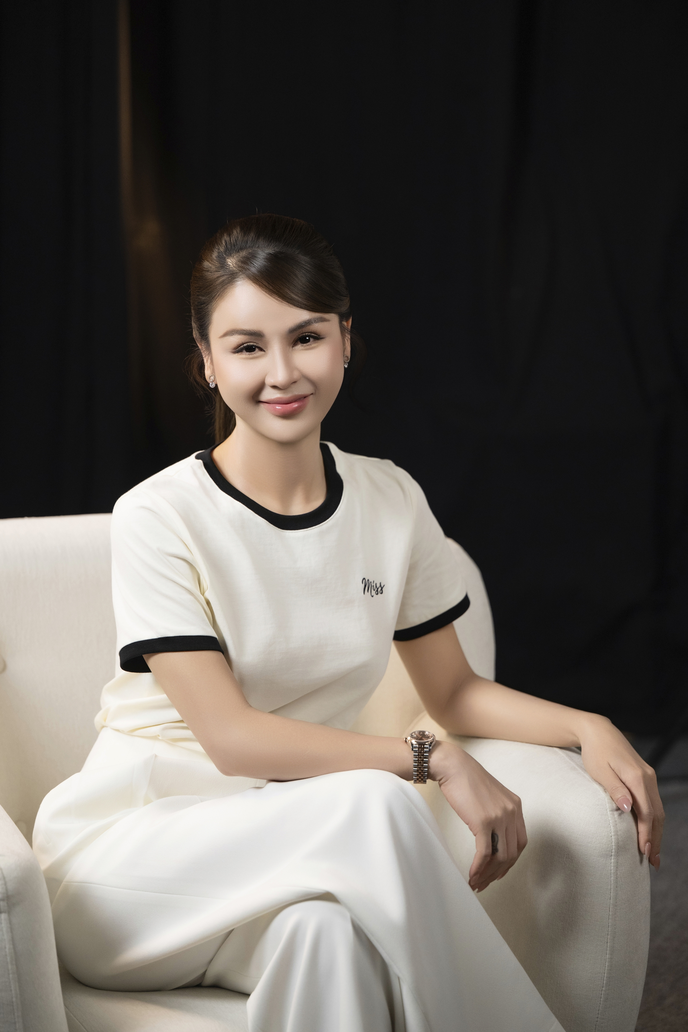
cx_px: 344
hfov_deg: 13.6
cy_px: 516
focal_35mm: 101
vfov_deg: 20.2
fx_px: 2895
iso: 1250
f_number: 2.8
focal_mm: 101
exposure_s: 1/200
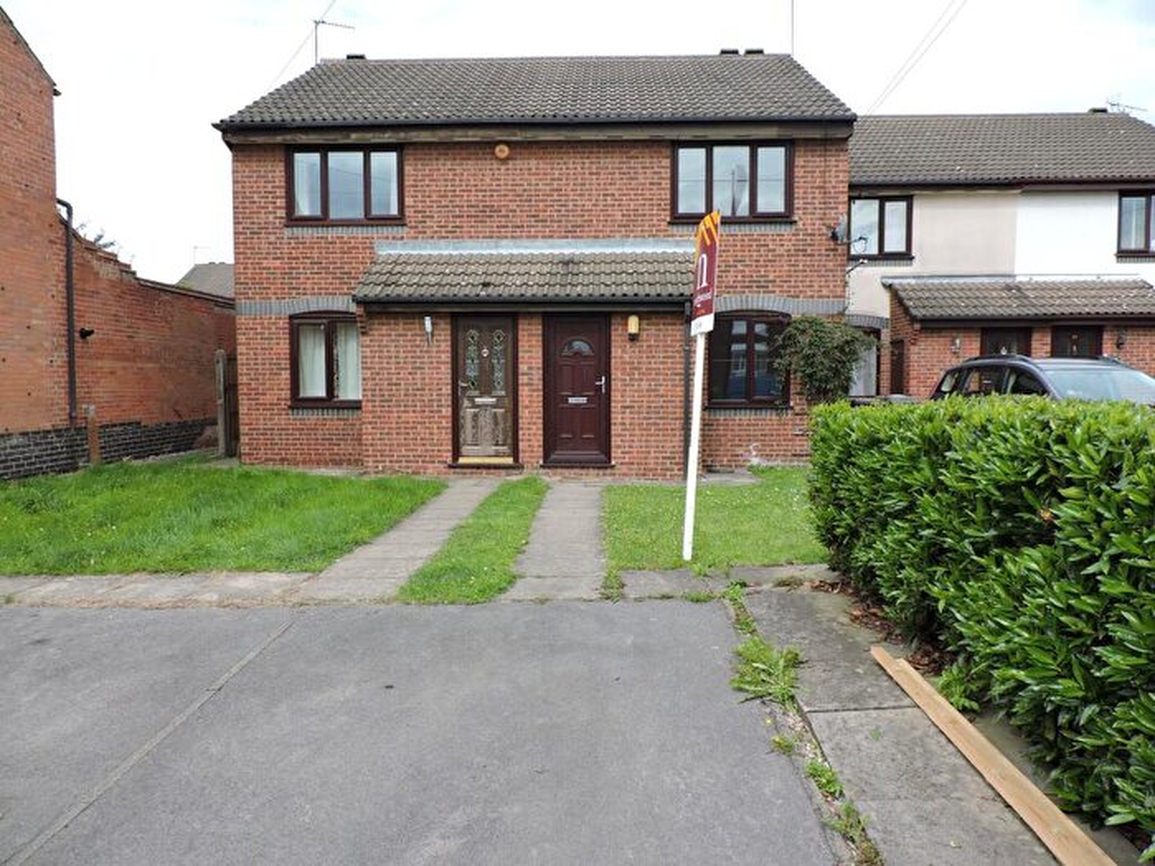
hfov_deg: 71.6
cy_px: 433
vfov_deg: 56.8
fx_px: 801
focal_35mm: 24
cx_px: 578
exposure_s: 1/640
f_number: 3
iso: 100
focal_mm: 4.3
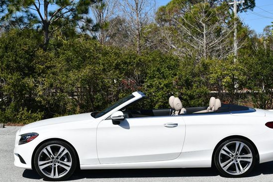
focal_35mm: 75
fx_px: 569
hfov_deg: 27.0
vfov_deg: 18.2
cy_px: 87
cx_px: 144
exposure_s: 1/320
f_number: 9
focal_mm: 32
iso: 100
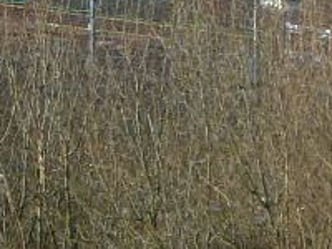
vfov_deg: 1.6
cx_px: -2
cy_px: -156
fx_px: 8920
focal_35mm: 930
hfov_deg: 2.1
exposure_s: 1/80
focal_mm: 29.9
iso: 80
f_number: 4.5
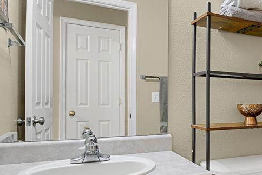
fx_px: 262
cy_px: 105
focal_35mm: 36
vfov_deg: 36.7
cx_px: 249
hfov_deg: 46.4
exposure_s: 10
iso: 250
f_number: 8
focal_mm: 17
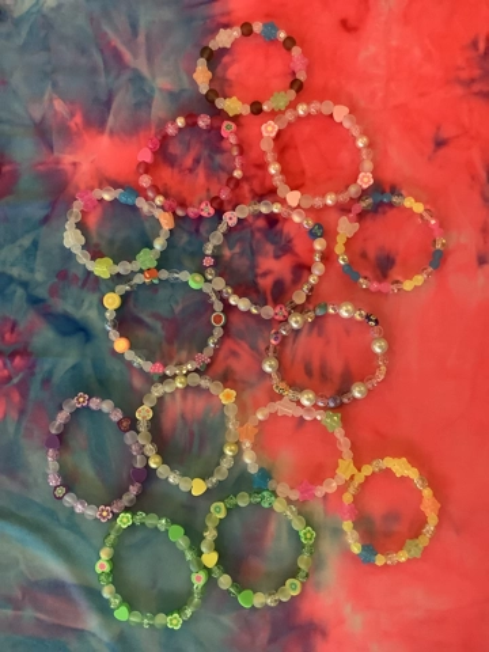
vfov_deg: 58.4
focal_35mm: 31
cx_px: 244
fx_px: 584
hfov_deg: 45.4
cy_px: 326
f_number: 2.4
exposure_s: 1/60
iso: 400
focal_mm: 3.3
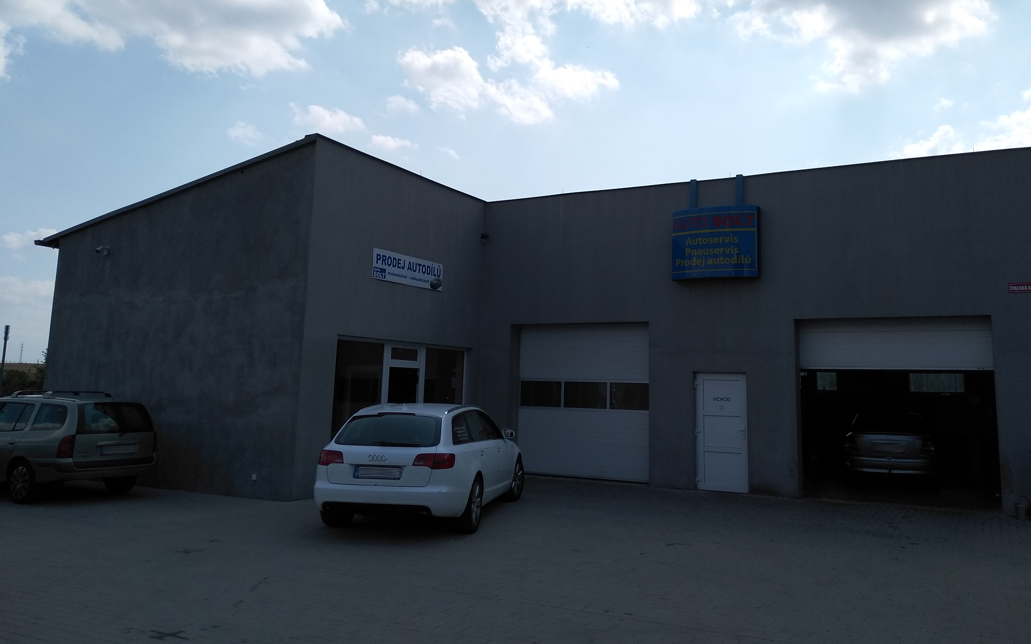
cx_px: 540
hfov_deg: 64.6
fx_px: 815
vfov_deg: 42.9
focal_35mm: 29
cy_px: 258
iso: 100
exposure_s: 1/2535
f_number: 2.2
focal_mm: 3.82
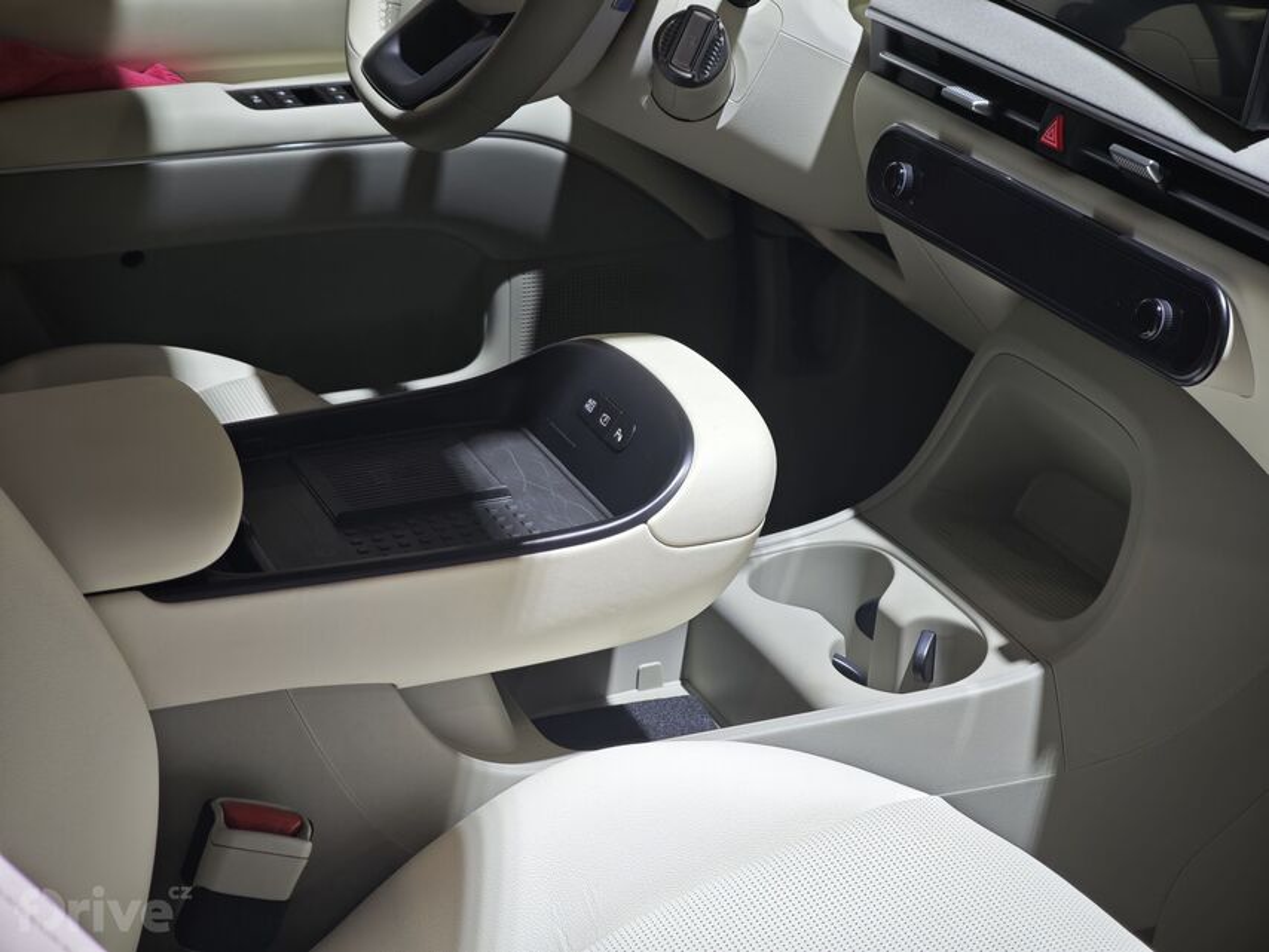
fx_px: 2567
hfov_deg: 27.8
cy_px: 476
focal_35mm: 70
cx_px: 634
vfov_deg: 21.0
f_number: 1.8
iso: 50
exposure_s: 1/100
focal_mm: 11.5
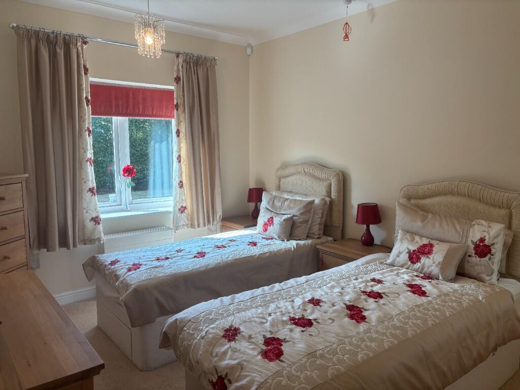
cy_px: 195
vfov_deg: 53.1
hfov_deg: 67.3
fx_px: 391
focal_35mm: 26
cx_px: 260
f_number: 1.6
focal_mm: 5.96
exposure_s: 1/219
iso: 50
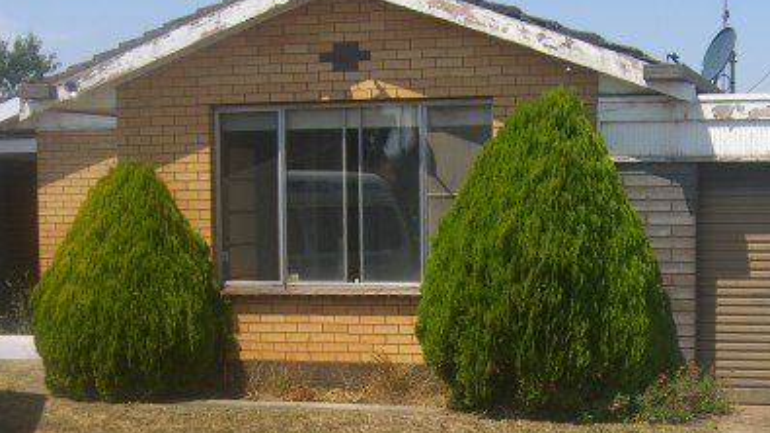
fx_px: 1368
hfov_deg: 31.3
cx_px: 497
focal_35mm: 67
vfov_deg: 17.8
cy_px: 343
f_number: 8
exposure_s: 1/160
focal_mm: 7.9
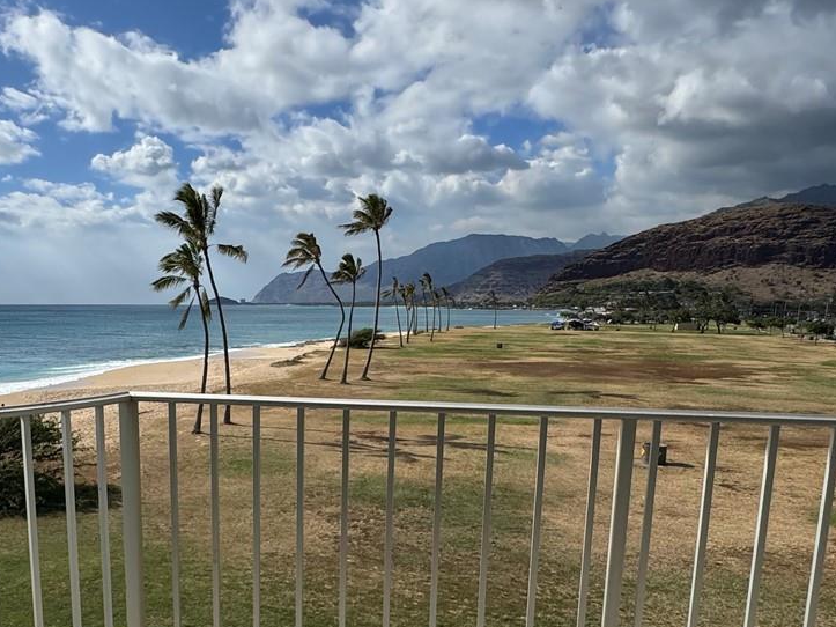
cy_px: 450
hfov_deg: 56.9
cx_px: 269
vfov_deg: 44.3
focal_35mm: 31
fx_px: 749
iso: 50
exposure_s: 1/3717
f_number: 2.2
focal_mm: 2.22
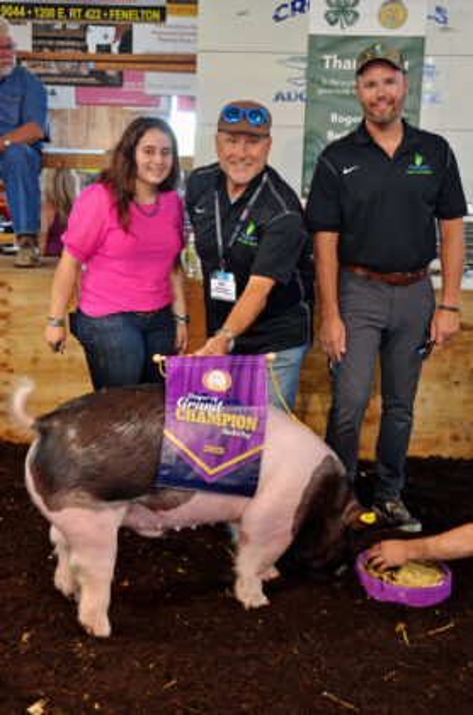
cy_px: 358
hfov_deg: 32.9
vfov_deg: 48.0
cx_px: 236
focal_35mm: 40
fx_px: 802
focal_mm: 27
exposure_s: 1/30
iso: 800
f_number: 4
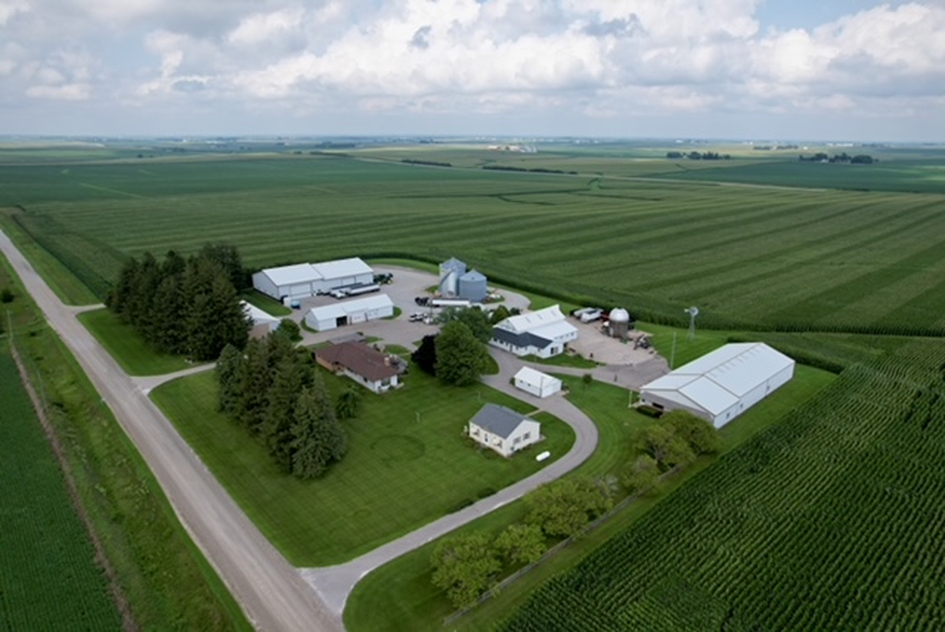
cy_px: 316
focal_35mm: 22
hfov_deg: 78.5
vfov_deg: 57.3
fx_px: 578
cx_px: 472
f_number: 2.8
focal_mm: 8.38
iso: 110
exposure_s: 1/1500
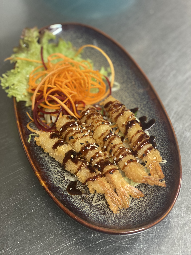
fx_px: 383
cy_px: 128
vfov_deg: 36.8
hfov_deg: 28.0
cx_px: 96
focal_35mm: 52
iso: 200
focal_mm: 6
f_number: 2
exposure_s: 1/33
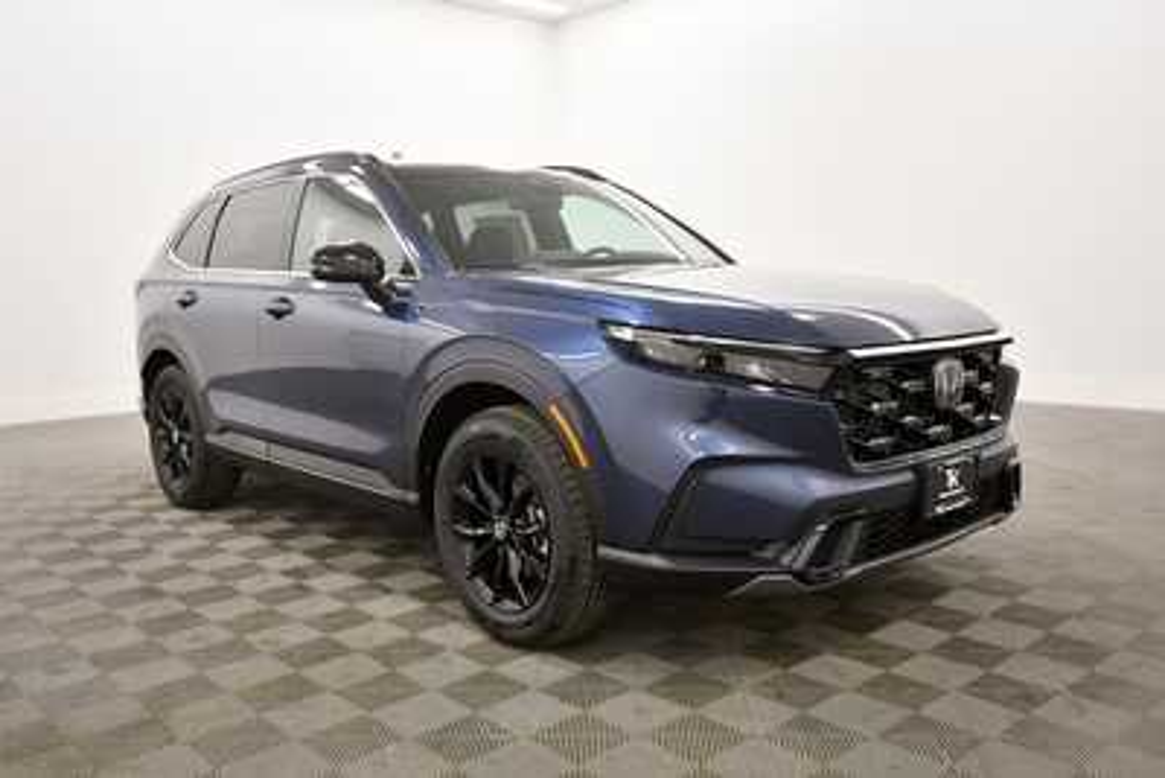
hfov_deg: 67.4
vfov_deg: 48.0
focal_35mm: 27
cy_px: 389
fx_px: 874
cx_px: 582
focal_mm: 18
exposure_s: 1/125
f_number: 5.3
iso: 1250
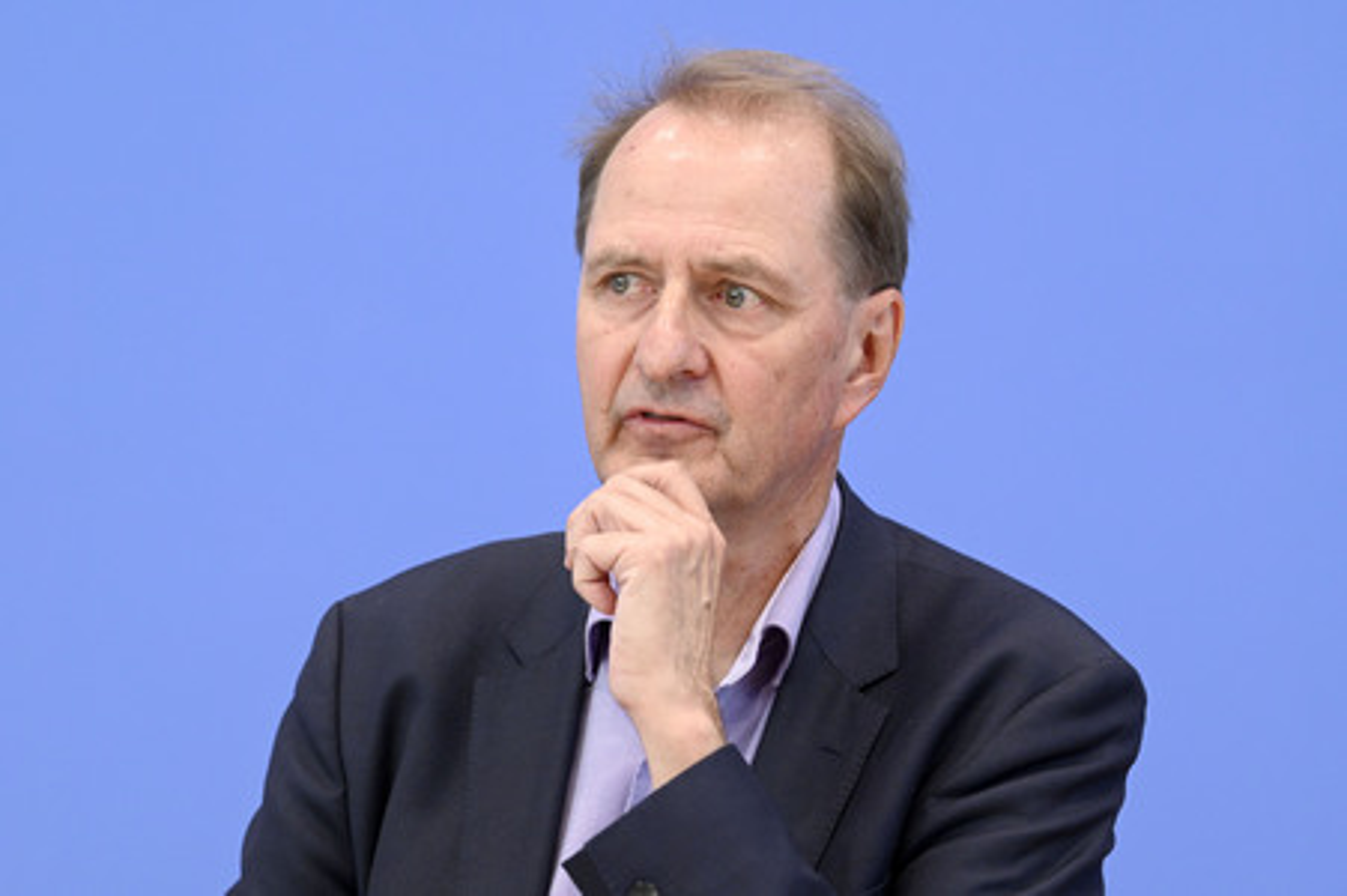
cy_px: 448
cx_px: 674
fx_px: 4860
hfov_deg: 15.8
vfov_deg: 10.5
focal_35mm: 130
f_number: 5.6
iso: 3200
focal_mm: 130
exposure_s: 1/400
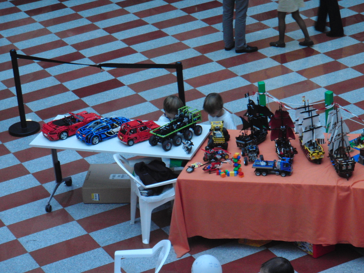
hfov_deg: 17.3
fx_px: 1199
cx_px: 182
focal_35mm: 114
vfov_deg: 13.0
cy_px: 136
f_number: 5.4
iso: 400
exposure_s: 1/40
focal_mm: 19.98
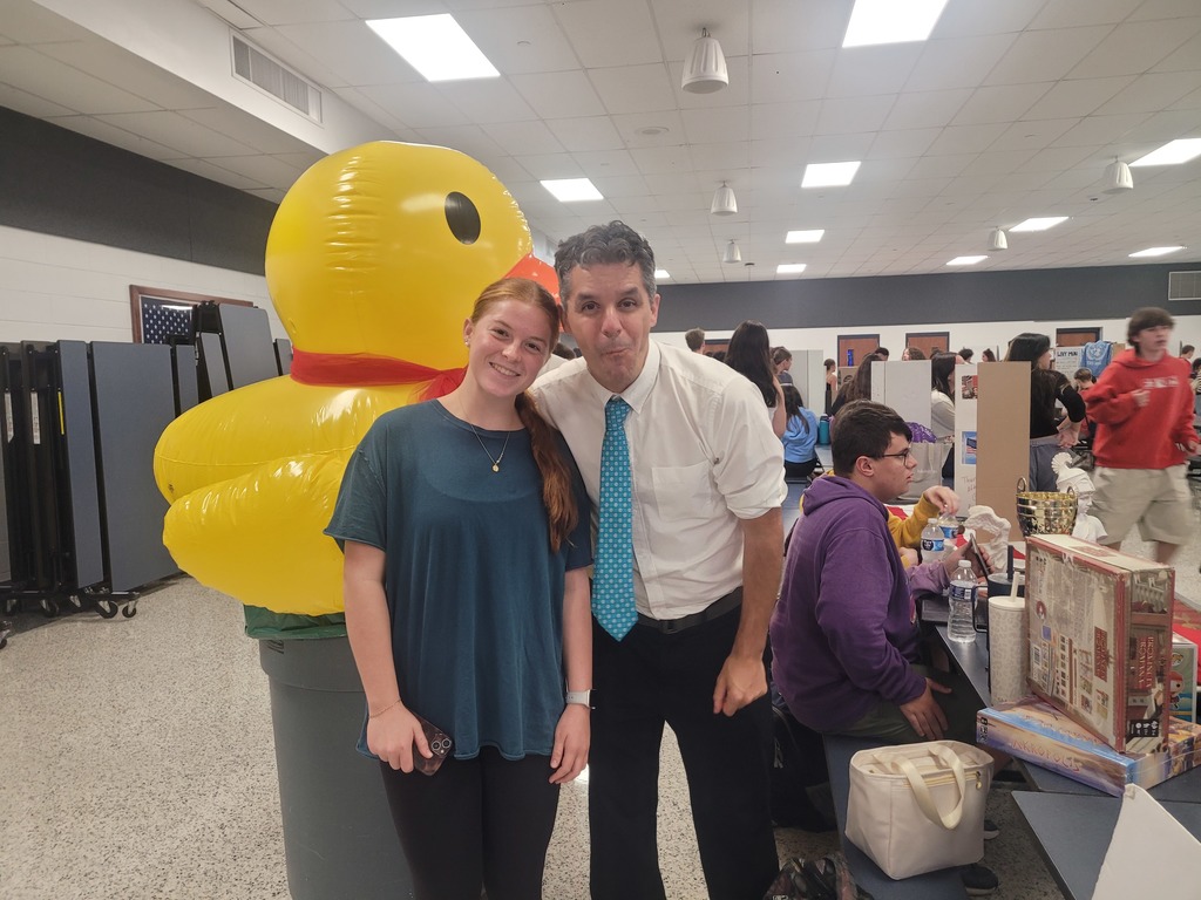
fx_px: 902
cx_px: 600
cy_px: 450
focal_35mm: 26
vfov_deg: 53.1
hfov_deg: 67.3
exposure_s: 1/40
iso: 200
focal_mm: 5.4
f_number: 1.8
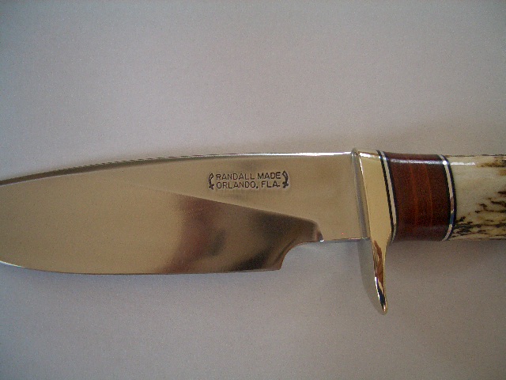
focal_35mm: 35
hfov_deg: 52.6
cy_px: 190
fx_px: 512
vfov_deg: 40.7
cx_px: 253
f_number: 2.6
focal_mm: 5.8
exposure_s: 1/60
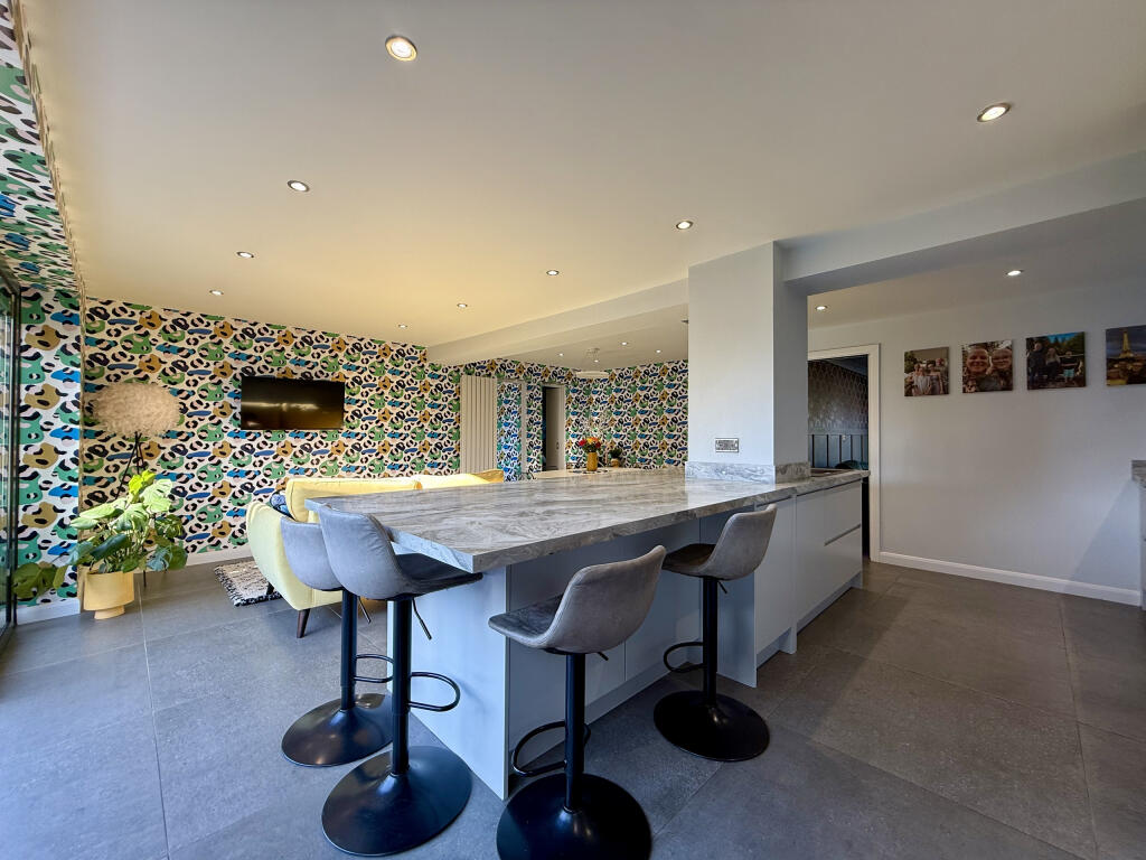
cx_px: 573
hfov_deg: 102.1
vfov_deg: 85.7
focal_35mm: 14
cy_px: 430
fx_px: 463
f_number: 2.2
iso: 64
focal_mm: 2.22
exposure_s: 1/100
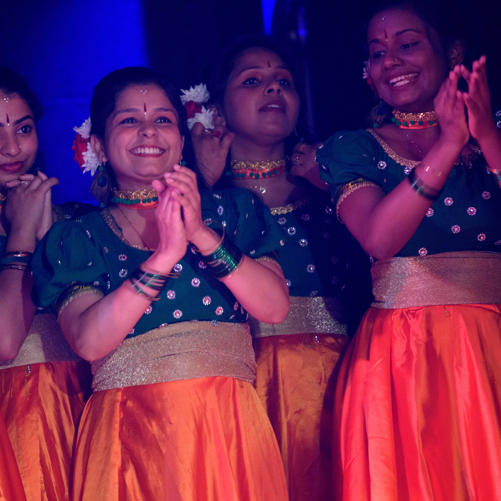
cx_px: 197
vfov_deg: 5.7
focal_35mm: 307
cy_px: 221
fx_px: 5027
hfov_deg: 5.7
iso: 2500
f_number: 2.8
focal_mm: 195
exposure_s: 1/125
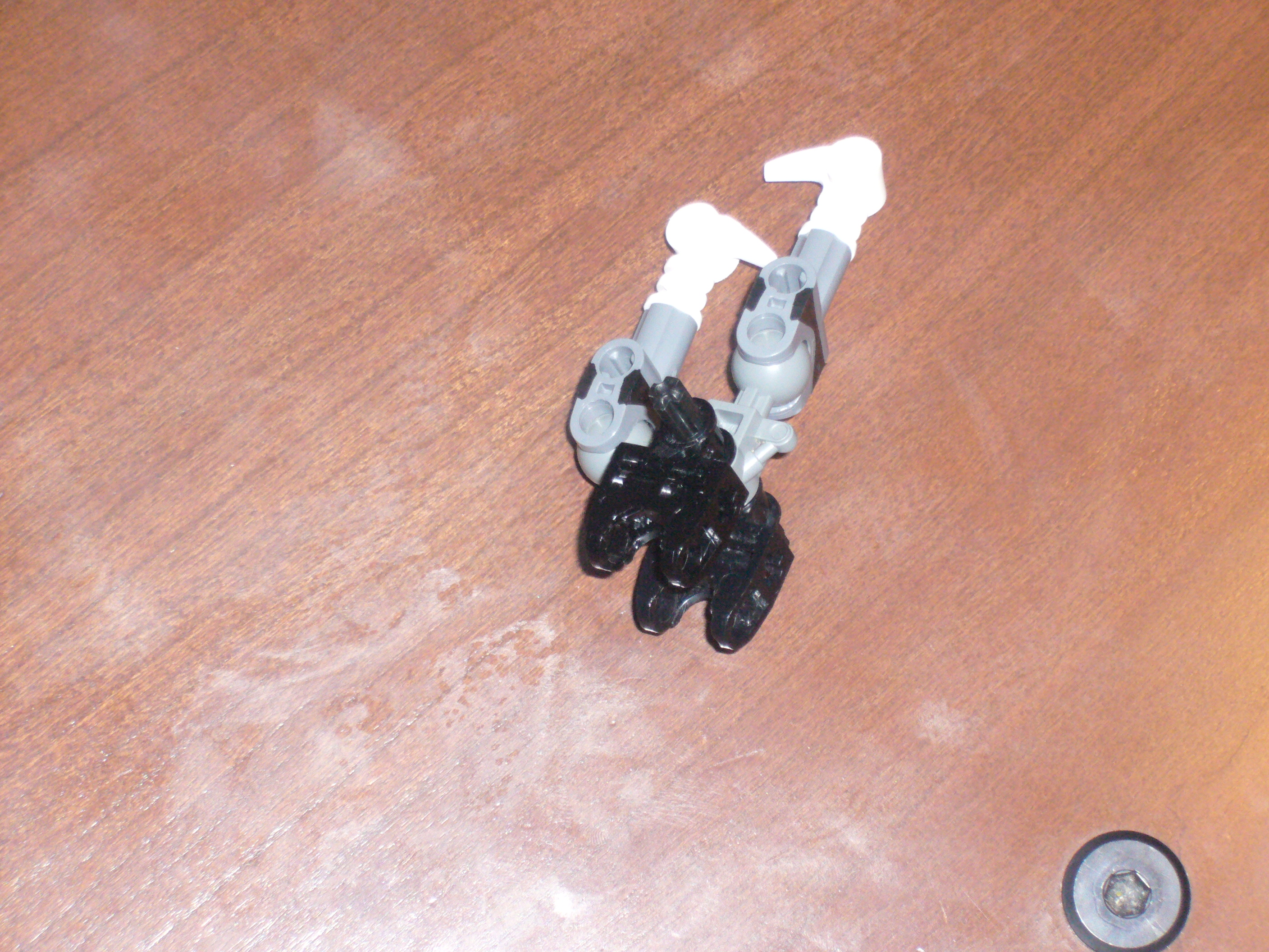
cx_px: 634
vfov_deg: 14.1
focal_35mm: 105
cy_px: 476
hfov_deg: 18.7
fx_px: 3849
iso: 400
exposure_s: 1/60
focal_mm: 17.4
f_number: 5
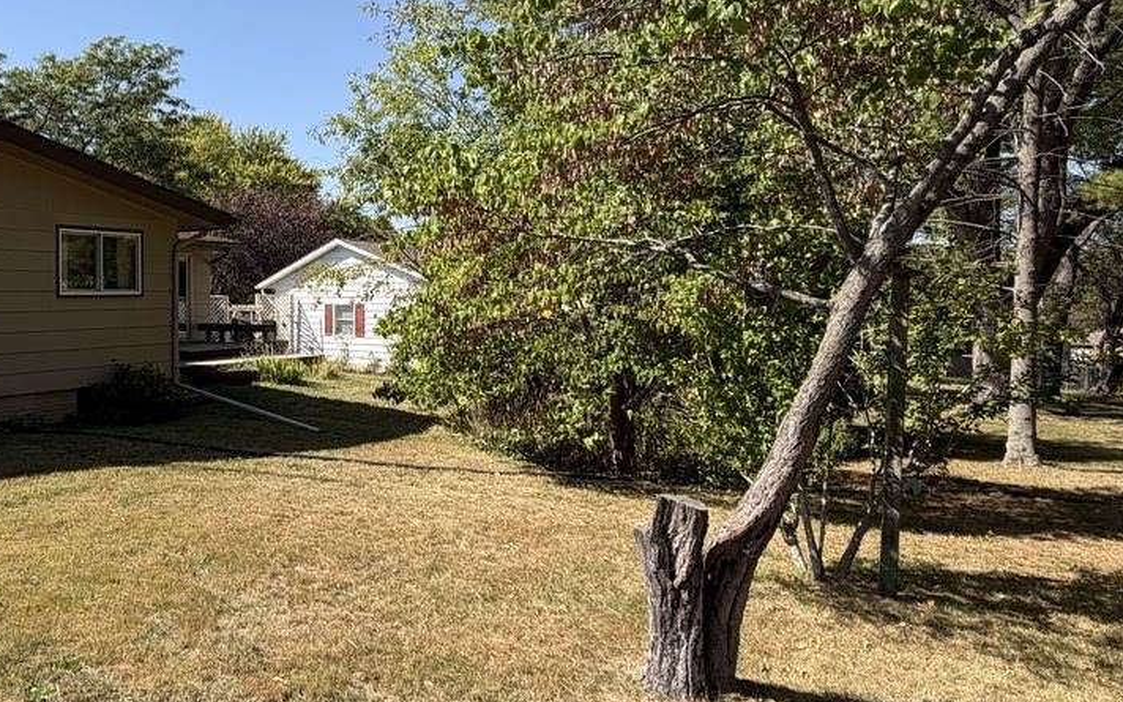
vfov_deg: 41.7
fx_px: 918
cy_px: 293
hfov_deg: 60.1
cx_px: 306
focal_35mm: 30
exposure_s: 1/770
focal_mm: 2.22
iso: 32
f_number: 2.2
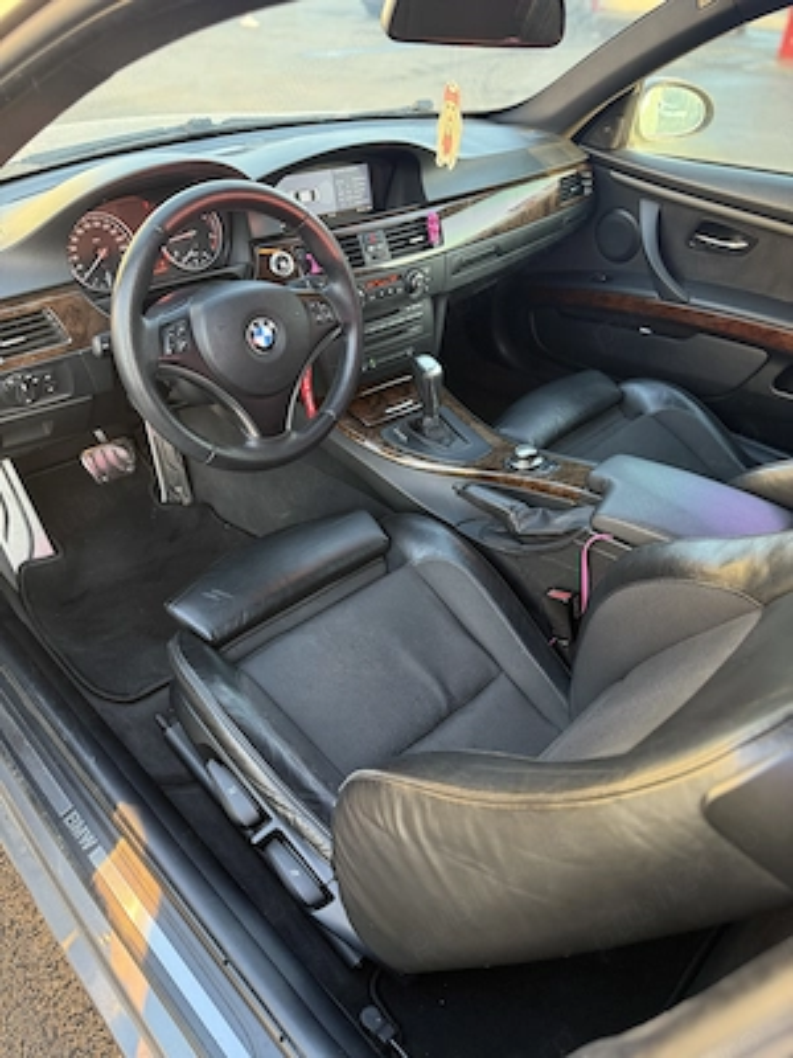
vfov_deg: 71.6
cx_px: 396
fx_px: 733
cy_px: 529
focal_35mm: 24
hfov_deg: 56.8
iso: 200
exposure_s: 1/60
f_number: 1.78
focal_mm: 6.76
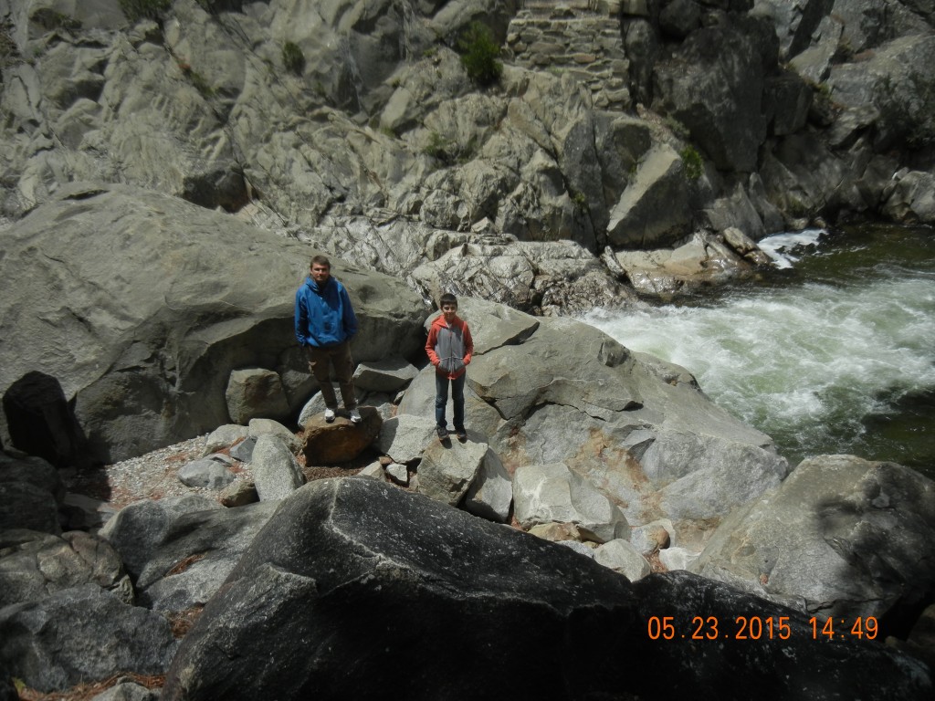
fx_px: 810
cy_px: 350
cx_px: 468
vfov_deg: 46.8
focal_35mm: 30
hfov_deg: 60.0
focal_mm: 5.4
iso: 160
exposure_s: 1/830
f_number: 7
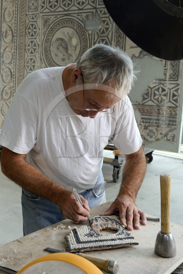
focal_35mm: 48
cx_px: 92
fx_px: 366
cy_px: 137
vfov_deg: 41.1
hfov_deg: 28.1
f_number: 9
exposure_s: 1/60
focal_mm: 48
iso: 800
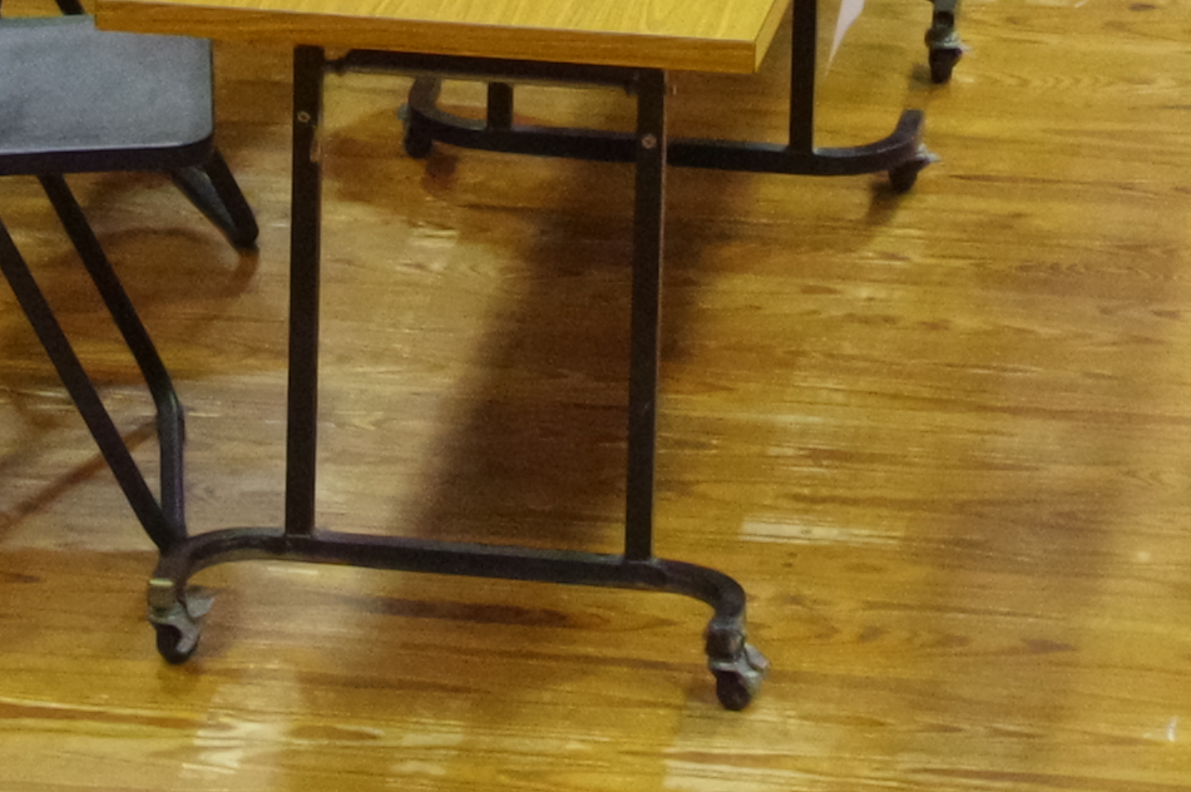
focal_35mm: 285
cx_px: 599
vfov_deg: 4.6
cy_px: -1444
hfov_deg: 7.2
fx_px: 9422
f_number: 5.6
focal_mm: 30
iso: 3200
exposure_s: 1/80
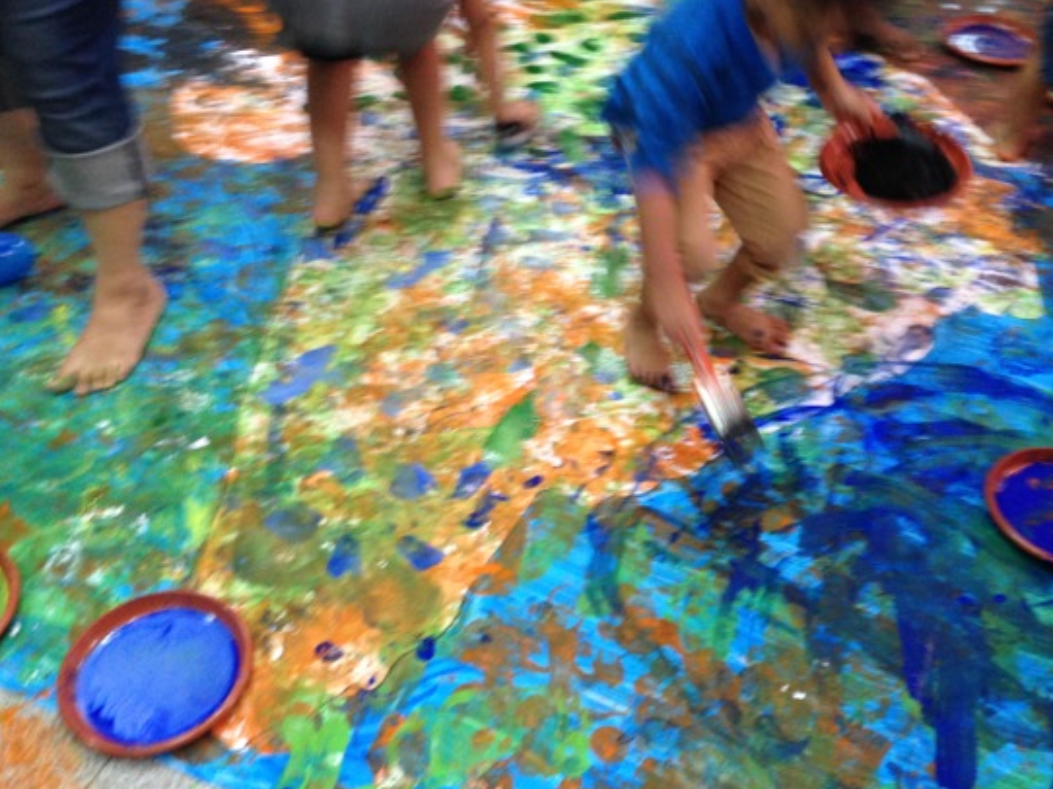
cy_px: 354
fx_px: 1186
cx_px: 569
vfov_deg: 36.8
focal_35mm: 39
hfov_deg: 47.8
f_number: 2.4
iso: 200
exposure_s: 1/20
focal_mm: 4.12
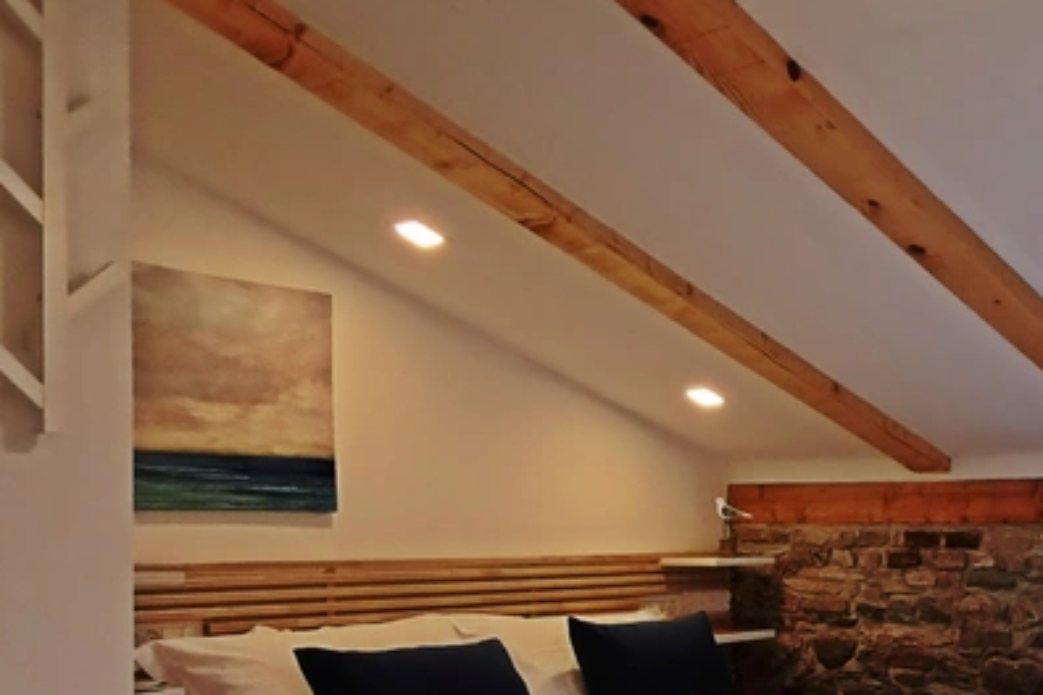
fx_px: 1246
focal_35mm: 43
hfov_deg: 42.1
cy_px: 540
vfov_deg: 30.5
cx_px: 922
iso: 250
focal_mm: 2.35
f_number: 2.2
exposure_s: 1/100
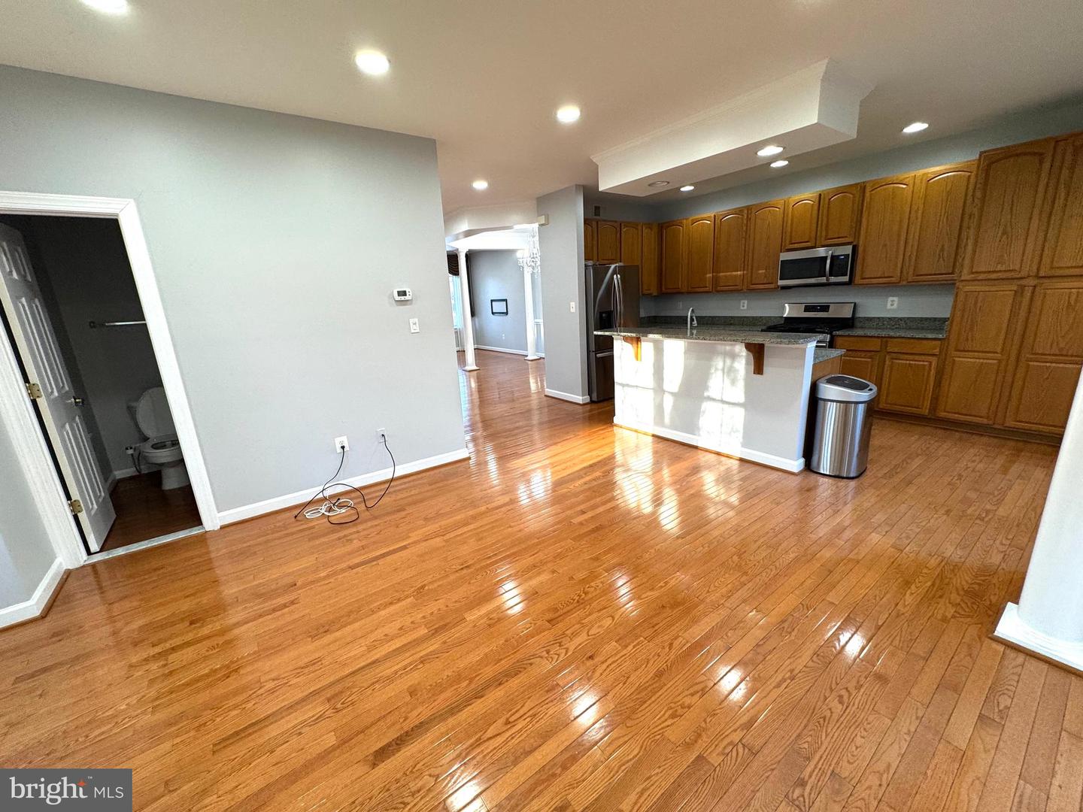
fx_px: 438
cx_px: 542
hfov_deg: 102.1
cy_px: 406
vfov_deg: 85.7
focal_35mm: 14
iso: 160
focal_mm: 2.22
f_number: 2.2
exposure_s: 1/120
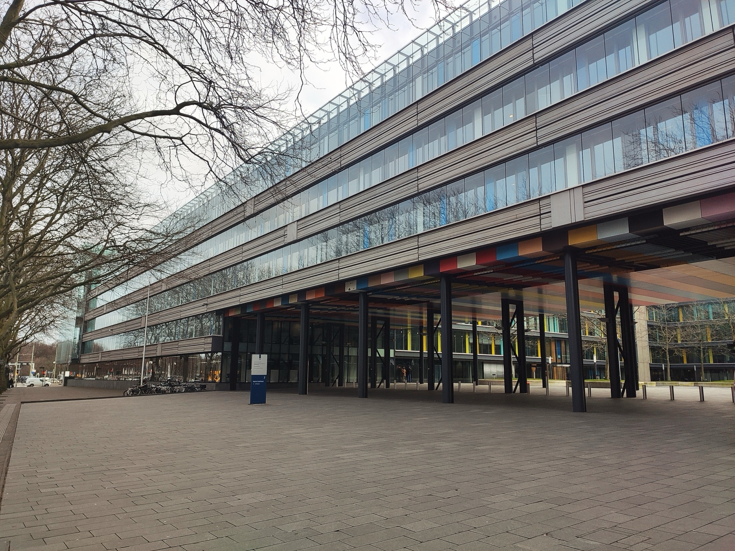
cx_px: 368
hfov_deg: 67.3
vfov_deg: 53.1
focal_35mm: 26
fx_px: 552
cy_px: 276
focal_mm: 4.77
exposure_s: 1/1069
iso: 112
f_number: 1.75
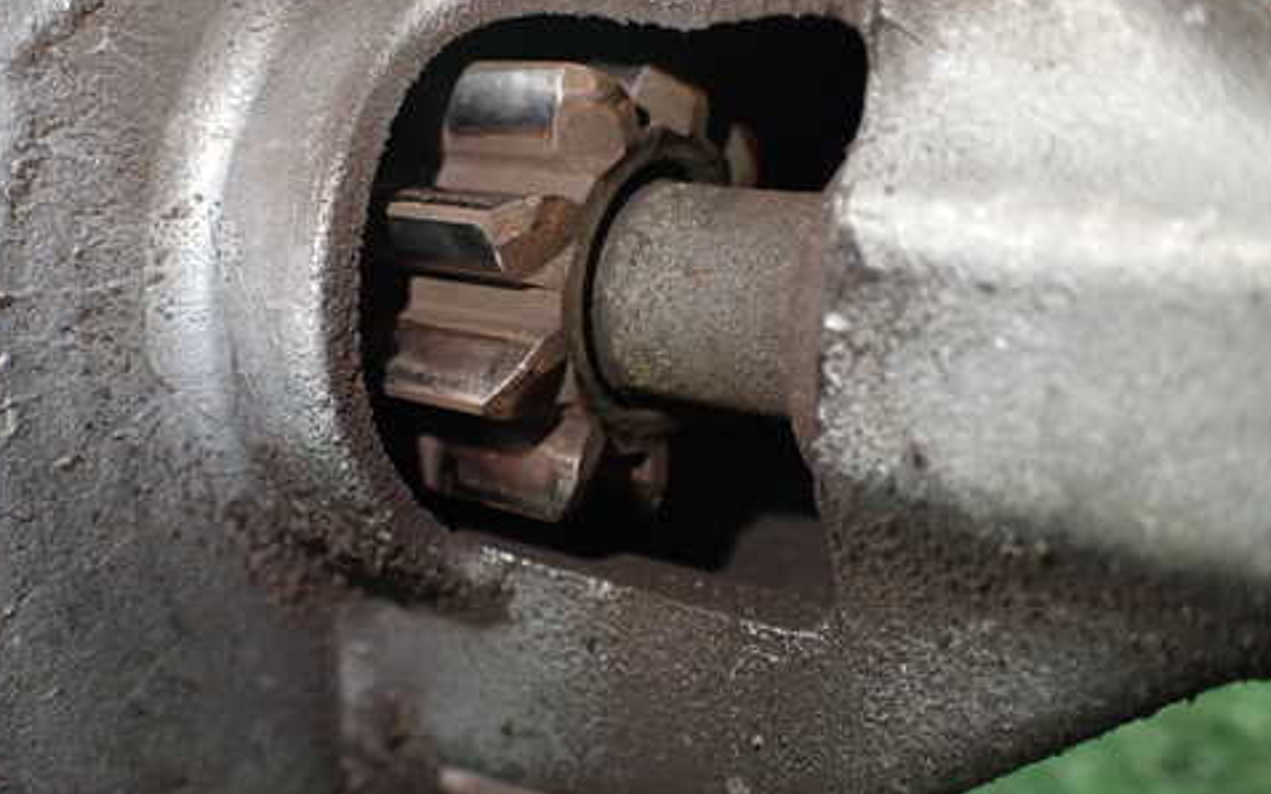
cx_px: 512
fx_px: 1385
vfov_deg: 32.0
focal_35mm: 40
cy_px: 354
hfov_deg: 49.0
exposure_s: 1/125
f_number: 2.3
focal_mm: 5.4
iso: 320
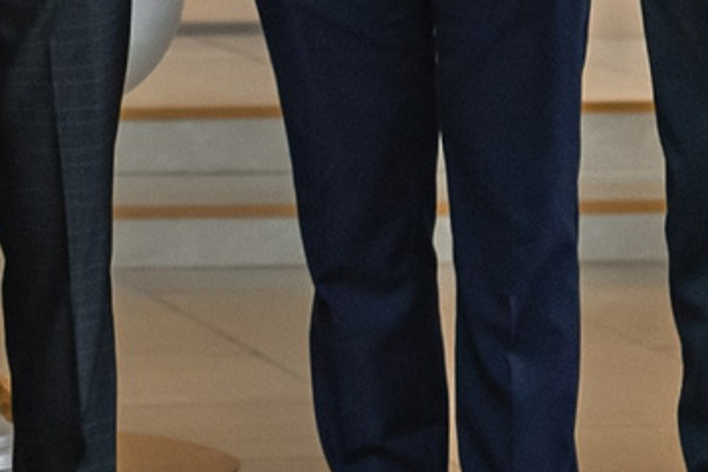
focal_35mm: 323
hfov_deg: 6.2
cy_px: -723
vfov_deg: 4.2
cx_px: -720
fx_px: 6352
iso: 800
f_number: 3.2
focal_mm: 45
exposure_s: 1/160
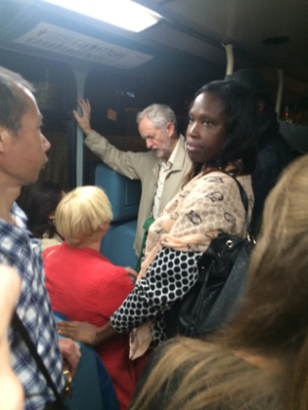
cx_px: 154
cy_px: 205
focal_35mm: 29
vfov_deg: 61.7
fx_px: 344
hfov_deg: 48.2
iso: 320
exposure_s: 1/24
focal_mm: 4.15
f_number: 2.2
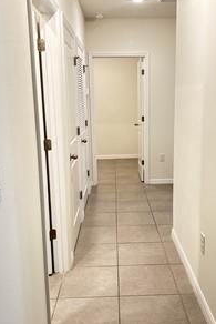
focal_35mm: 37
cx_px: 130
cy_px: 160
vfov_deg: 51.9
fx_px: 333
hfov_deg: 35.9
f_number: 1.5
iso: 200
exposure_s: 1/60
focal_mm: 5.7
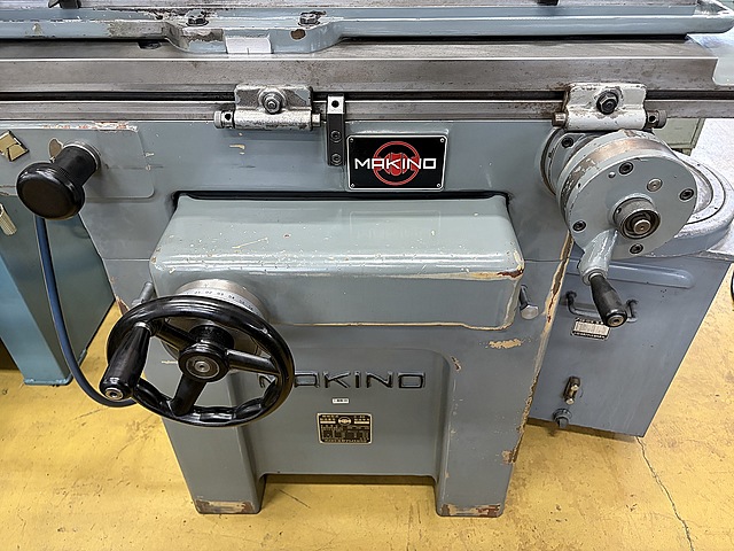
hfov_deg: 67.3
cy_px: 276
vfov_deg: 53.1
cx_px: 367
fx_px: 551
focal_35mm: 26
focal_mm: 5.96
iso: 400
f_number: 1.6
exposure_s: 1/60
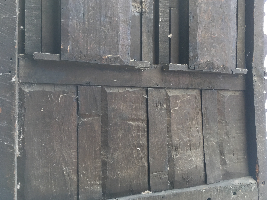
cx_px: 134
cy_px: 100
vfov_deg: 48.2
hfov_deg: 61.7
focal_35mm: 29
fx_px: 224
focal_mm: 4.15
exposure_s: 1/30
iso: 80
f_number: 2.2
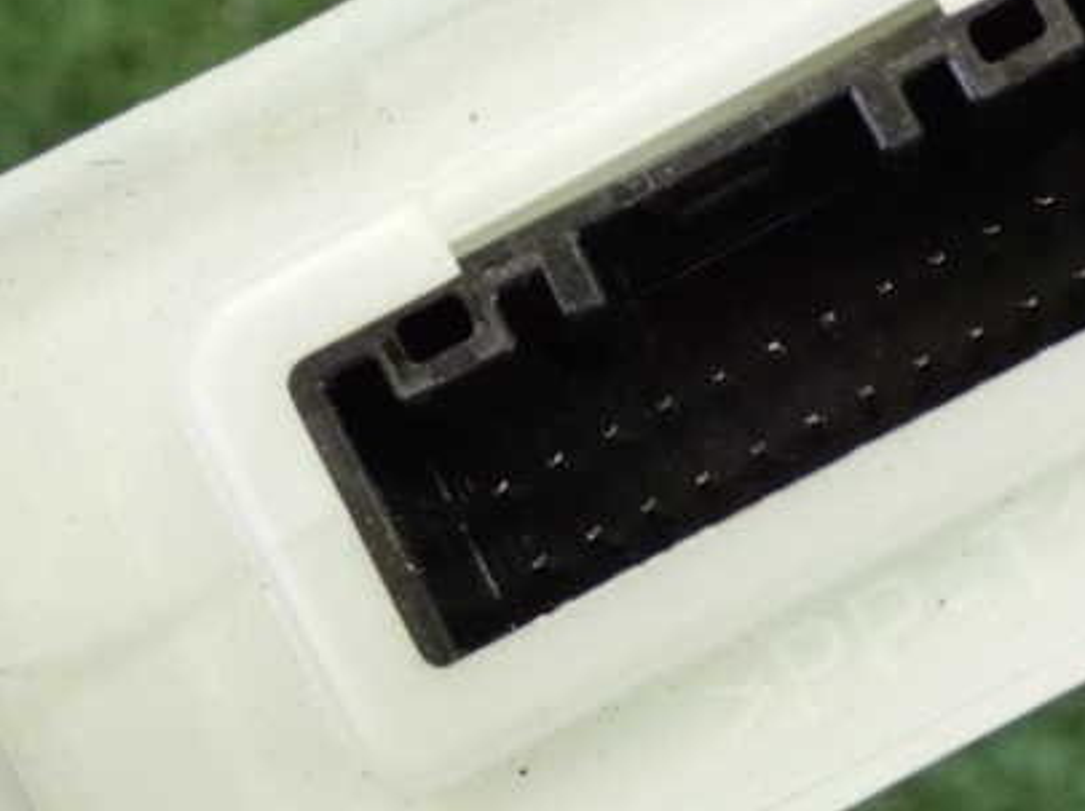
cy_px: 302
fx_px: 2693
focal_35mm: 86
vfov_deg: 17.1
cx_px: 801
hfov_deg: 22.6
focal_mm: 10.35
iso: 1600
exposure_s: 1/125
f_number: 3.5
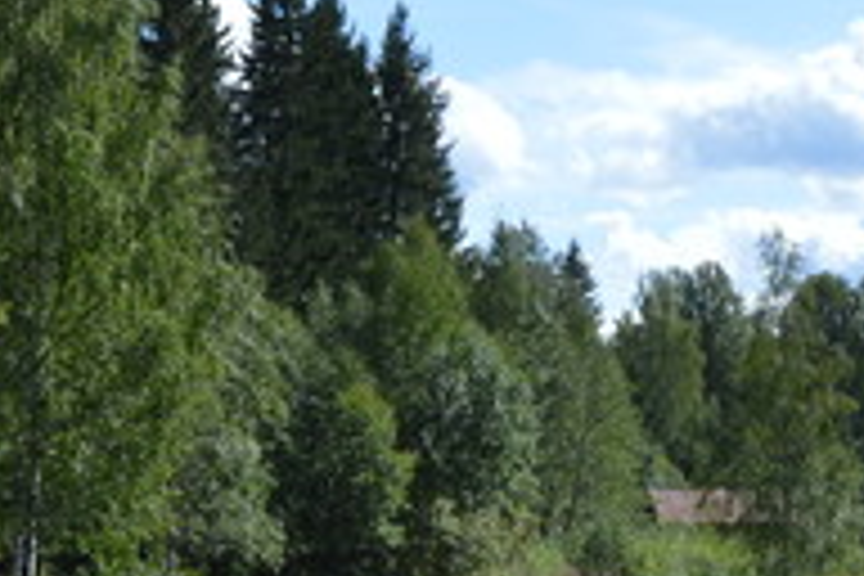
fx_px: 3780
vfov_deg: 8.7
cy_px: 342
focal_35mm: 158
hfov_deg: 12.8
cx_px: 932
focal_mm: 21
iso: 200
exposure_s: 1/400
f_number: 10
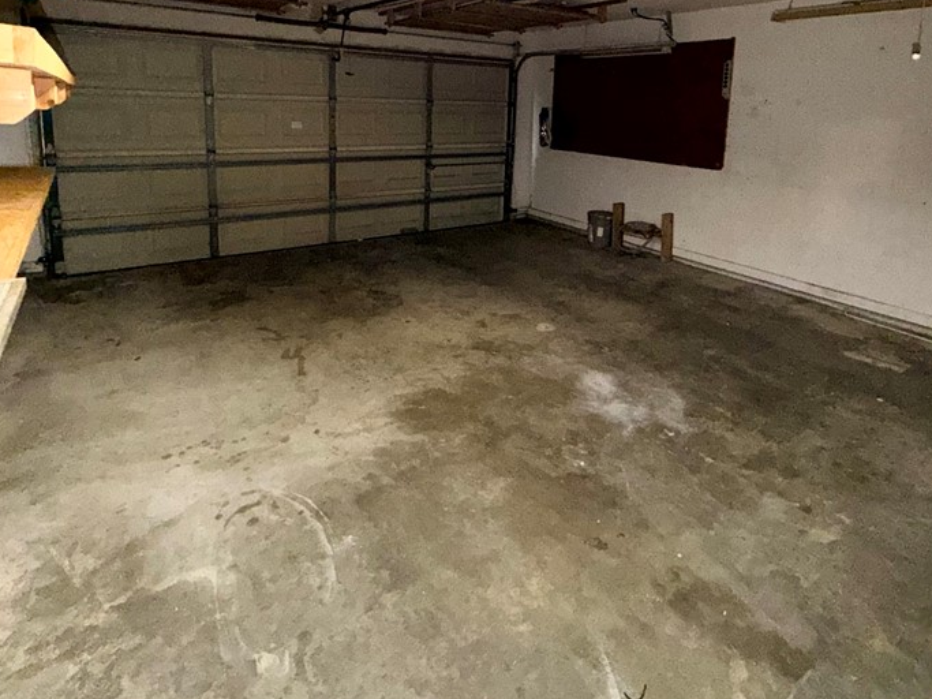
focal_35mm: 21
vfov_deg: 60.5
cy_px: 187
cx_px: 493
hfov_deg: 78.9
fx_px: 565
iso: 250
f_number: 2.2
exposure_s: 1/40
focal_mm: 2.22
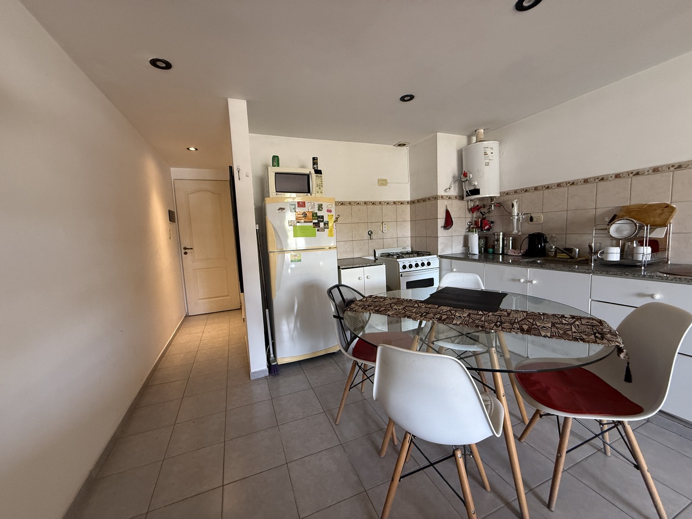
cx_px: 346
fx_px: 280
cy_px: 260
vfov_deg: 85.7
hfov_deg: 102.1
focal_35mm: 14
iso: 320
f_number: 2.2
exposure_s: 1/99
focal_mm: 2.22
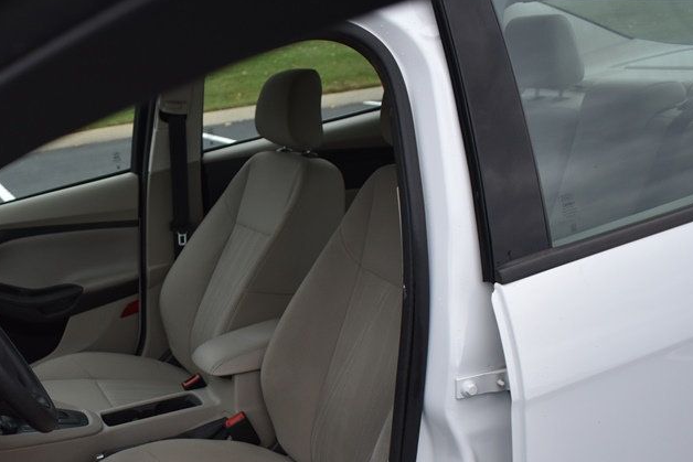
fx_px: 847
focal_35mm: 44
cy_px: 336
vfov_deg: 30.1
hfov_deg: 43.3
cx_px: 186
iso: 500
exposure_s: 1/250
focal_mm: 18
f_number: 3.5
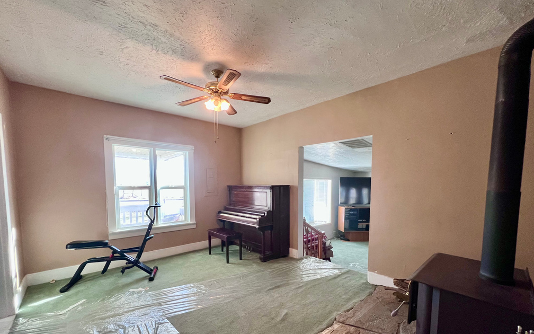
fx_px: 204
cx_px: 269
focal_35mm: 14
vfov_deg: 77.8
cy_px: 200
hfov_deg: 105.3
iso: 200
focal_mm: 1.57
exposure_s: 1/120
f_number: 1.8
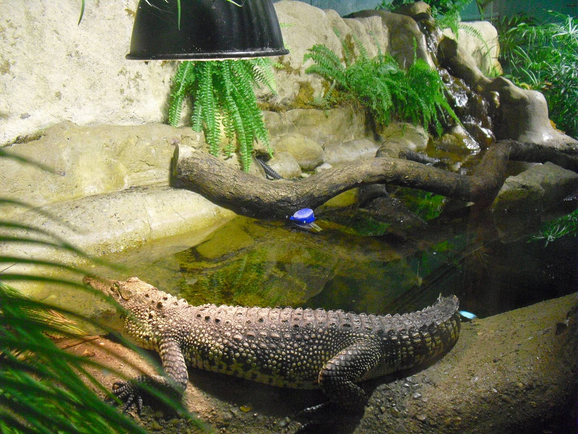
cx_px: 289
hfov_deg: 51.4
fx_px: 601
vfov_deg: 39.7
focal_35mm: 36
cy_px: 217
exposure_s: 1/100
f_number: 3.1
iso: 800
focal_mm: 6.3
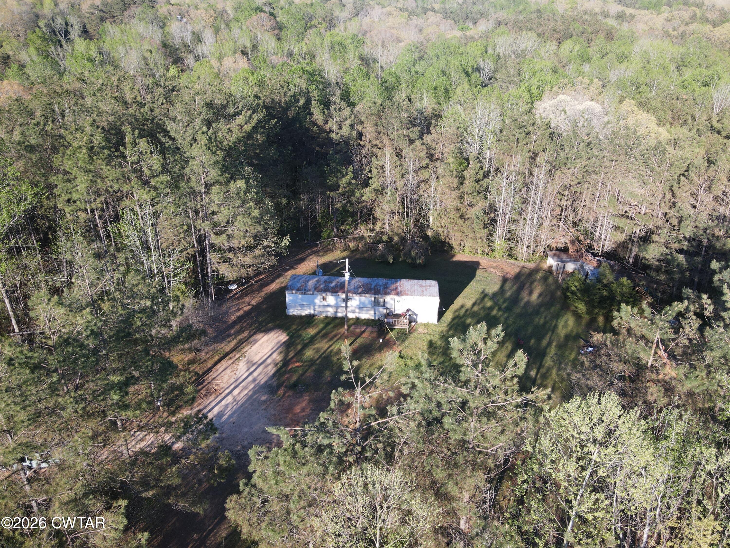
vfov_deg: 56.8
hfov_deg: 71.6
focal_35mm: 24
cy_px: 274
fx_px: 506
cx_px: 365
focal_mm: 4.5
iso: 110
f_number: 2.8
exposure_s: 1/15
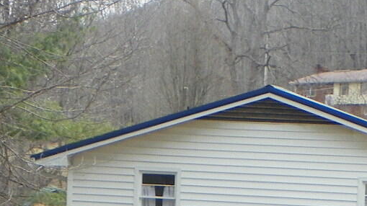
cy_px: 303
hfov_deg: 18.7
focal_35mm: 114
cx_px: 242
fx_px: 1109
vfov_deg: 10.3
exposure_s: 1/160
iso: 64
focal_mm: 4.6
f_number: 3.5
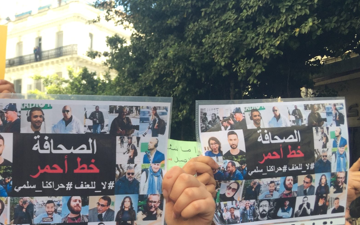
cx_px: 82
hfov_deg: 39.0
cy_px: 187
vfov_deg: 25.3
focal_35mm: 50
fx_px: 491
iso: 32
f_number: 2.2
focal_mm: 4.15
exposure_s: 1/235
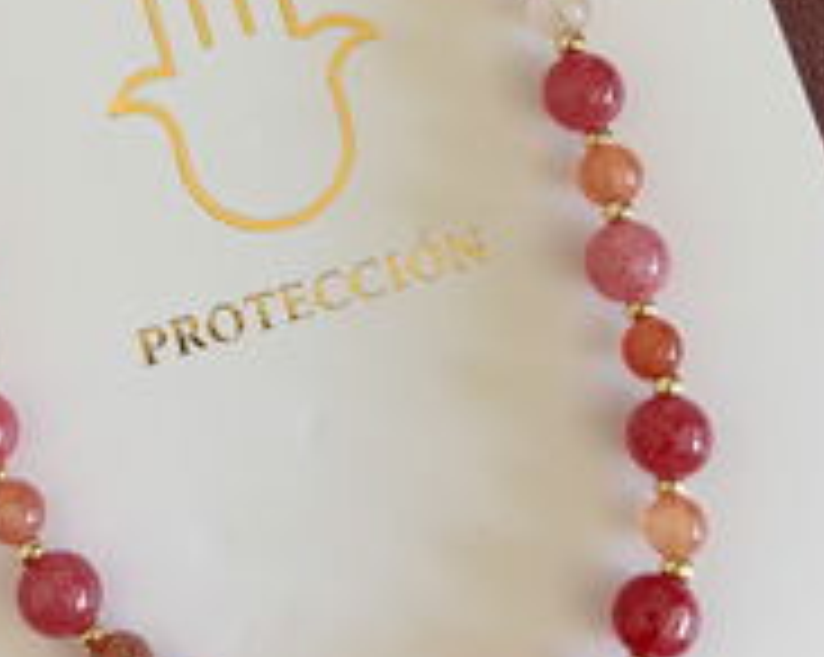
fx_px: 1803
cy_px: 88
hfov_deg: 25.6
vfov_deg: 20.3
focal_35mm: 74
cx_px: 261
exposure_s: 1/121
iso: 125
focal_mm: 5.96
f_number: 1.6
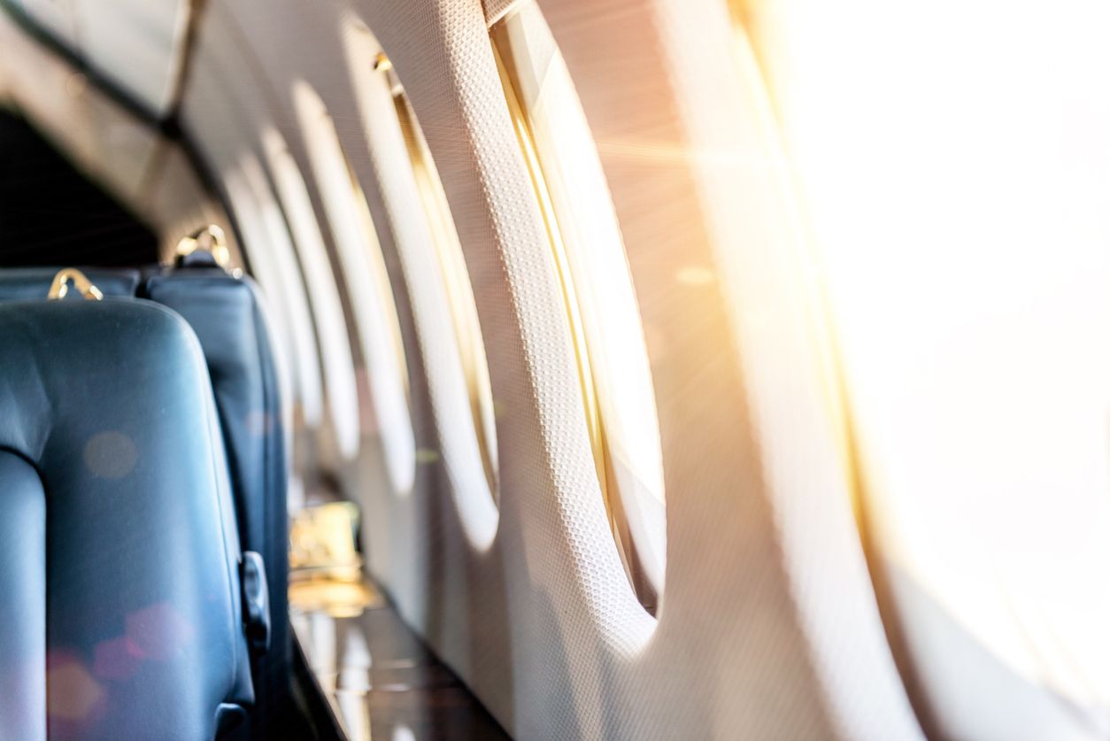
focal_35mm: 70
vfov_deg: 19.5
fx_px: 2159
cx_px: 555
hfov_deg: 28.8
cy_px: 370
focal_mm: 70
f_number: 2.8
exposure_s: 1/30
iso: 50
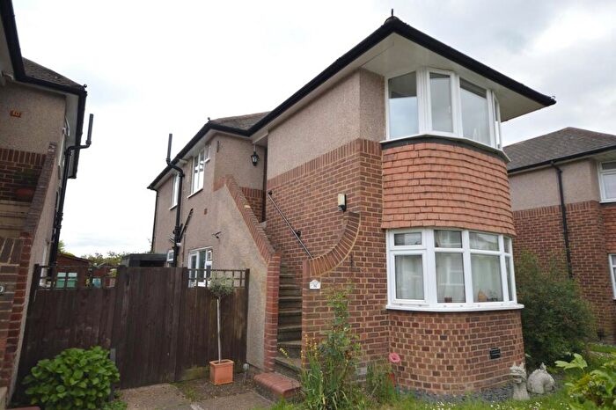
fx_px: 359
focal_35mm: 21
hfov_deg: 81.2
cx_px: 308
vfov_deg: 59.4
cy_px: 205
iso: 360
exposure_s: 1/125
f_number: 5.6
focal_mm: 14
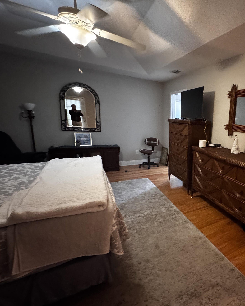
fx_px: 172
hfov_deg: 62.0
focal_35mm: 19
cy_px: 155
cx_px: 211
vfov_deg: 83.3
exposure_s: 1/30
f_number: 2.2
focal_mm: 2.22
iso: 1250
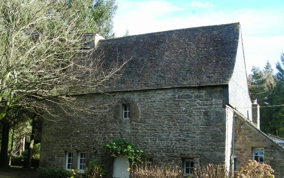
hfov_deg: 45.3
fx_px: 340
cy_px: 106
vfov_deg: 29.1
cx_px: 142
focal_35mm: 44
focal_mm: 6.8
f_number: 3.5
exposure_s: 1/82
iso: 50
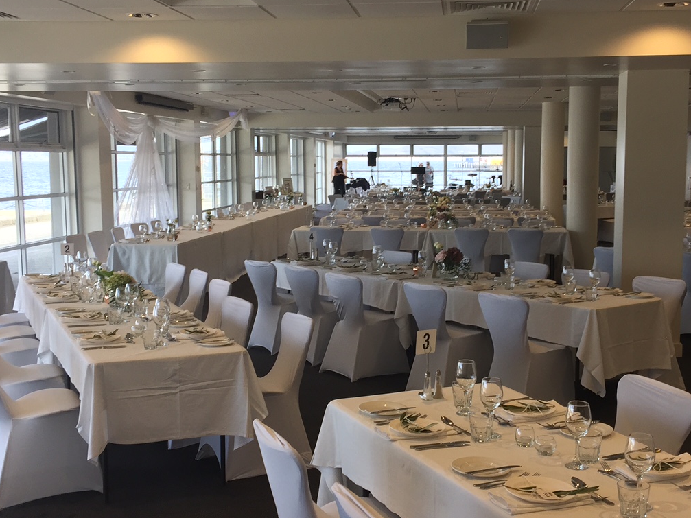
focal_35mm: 47
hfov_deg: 40.4
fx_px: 938
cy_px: 289
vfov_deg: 30.8
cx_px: 366
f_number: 2.2
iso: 32
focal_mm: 4.15
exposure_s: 1/100
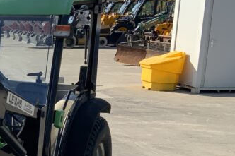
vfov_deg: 14.4
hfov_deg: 20.1
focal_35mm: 93
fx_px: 607
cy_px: 165
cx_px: -69
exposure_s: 1/1412
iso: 16
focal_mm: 3
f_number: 1.8
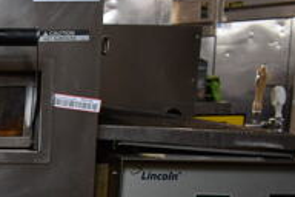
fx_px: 705
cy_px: 217
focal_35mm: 86
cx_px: -126
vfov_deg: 15.5
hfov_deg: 20.7
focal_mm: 18
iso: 250
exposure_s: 1/30
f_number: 3.5
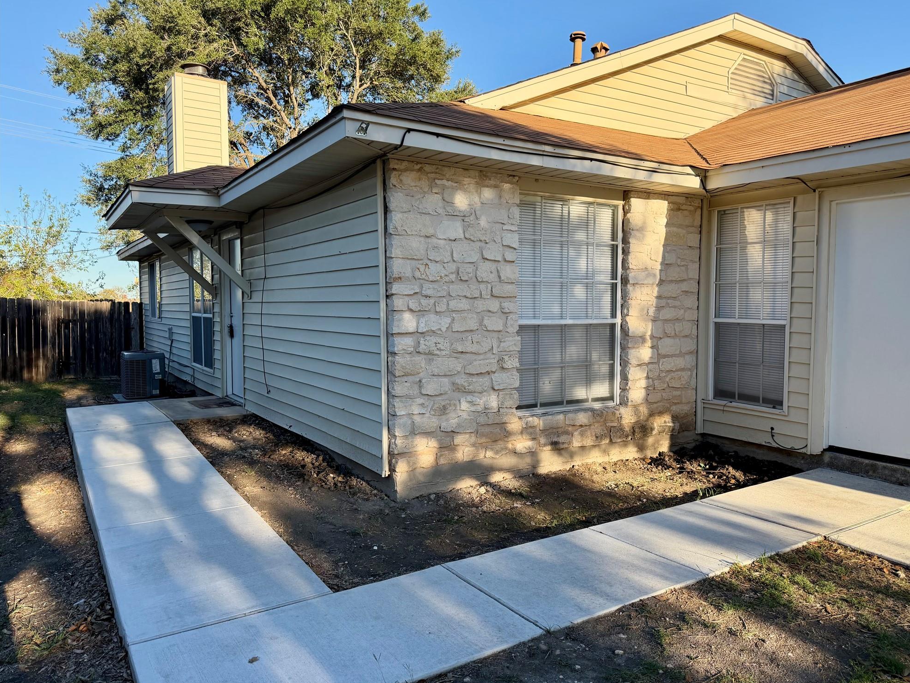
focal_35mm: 25
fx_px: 657
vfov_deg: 54.9
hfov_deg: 69.4
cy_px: 340
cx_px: 473
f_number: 1.78
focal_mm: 6.76
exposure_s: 1/1949
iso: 100
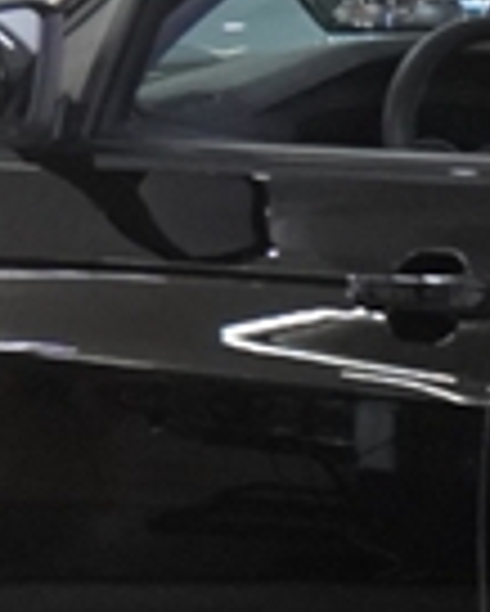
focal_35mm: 254
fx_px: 4599
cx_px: 1362
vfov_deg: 7.6
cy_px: 515
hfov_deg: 5.8
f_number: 3.5
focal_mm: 24
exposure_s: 1/160
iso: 1600
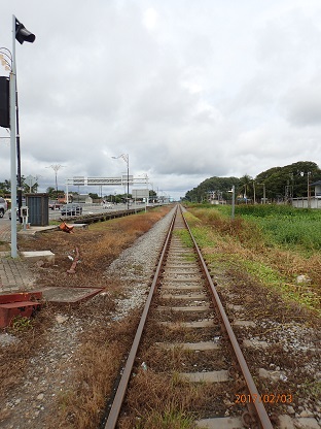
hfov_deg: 54.9
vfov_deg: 69.4
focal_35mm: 25
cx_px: 160
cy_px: 214
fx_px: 309
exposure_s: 1/200
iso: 100
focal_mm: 4.5
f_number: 8
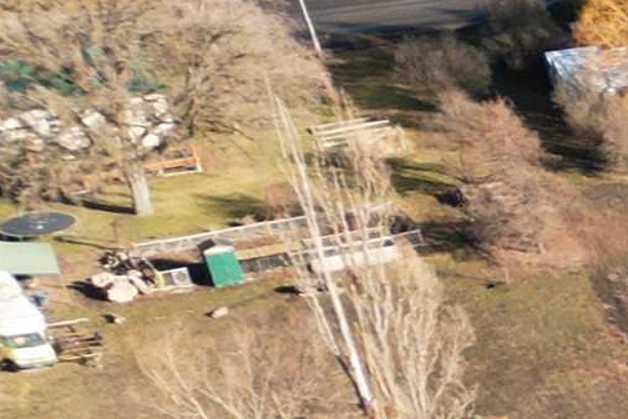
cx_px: 1911
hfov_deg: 10.0
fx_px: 2651
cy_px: 954
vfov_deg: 8.4
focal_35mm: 152
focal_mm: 6.72
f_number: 1.7
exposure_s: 1/60
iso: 120
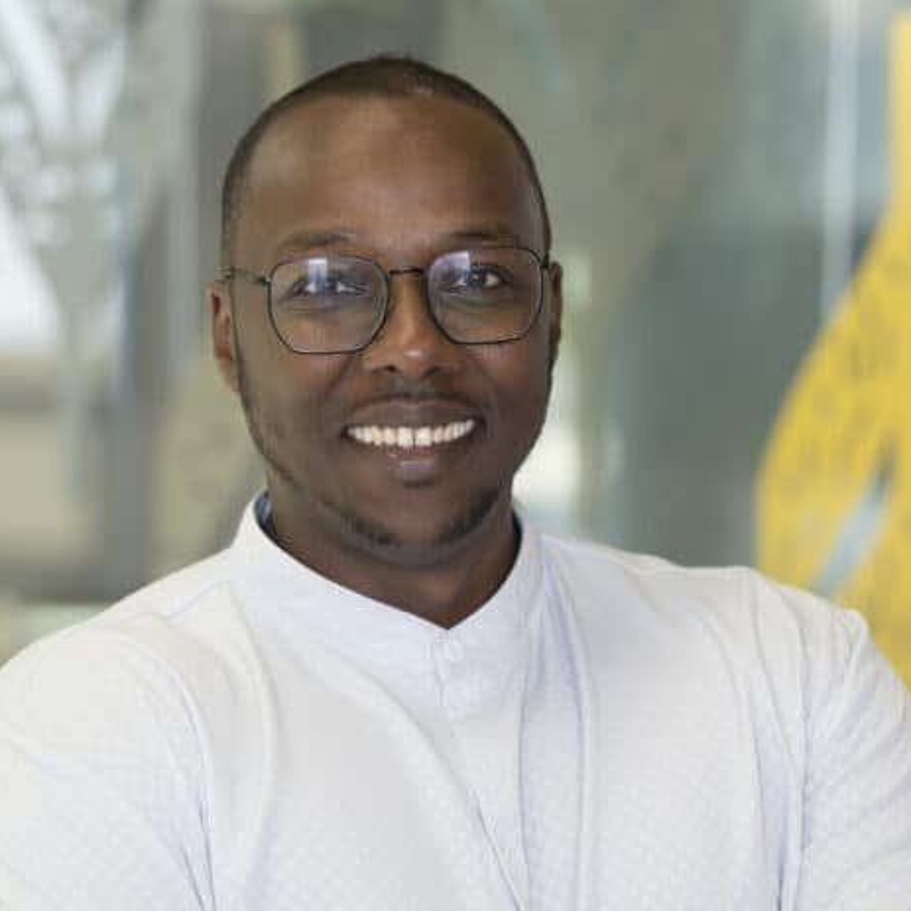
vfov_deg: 8.3
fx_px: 6312
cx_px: 454
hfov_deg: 8.3
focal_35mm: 212
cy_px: 435
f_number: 5
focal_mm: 165
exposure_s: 1/125
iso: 800
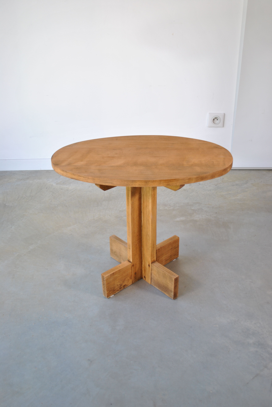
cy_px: 204
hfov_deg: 34.3
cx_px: 136
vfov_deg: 49.5
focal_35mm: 39
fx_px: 441
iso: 200
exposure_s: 1/60
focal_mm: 26
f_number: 4.2
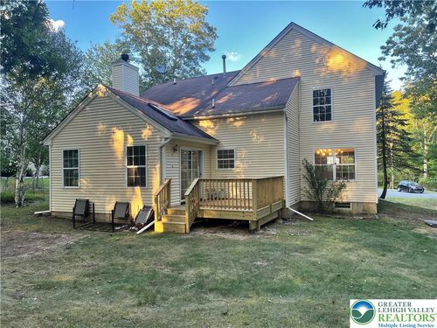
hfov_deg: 67.3
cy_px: 164
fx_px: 328
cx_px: 218
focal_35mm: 26
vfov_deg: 53.1
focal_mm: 5.7
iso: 50
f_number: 1.5
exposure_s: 1/161
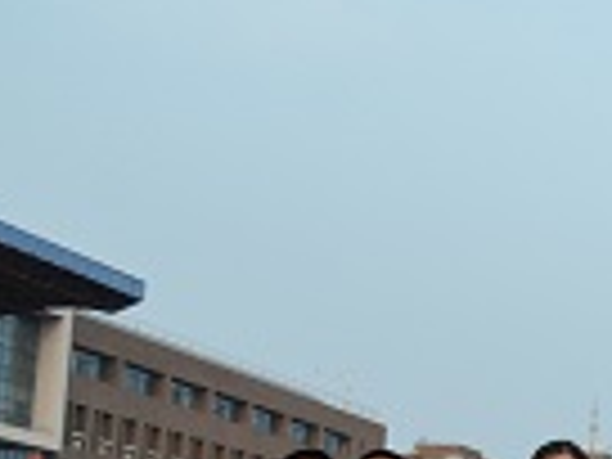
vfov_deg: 12.7
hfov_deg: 14.6
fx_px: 2051
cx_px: 1148
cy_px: 428
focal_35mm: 116
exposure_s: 1/200
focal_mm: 20
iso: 200
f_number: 7.1
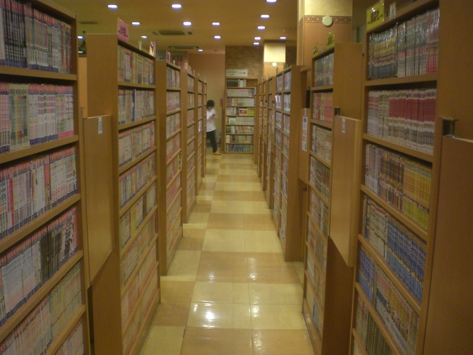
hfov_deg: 49.0
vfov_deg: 37.7
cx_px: 236
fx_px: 519
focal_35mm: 38
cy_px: 178
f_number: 3.1
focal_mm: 6.3
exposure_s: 1/10
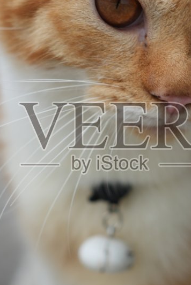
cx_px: 109
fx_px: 1192
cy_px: 138
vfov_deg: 13.7
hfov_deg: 9.2
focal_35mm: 150
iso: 100
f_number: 3.5
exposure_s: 1/250
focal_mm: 50
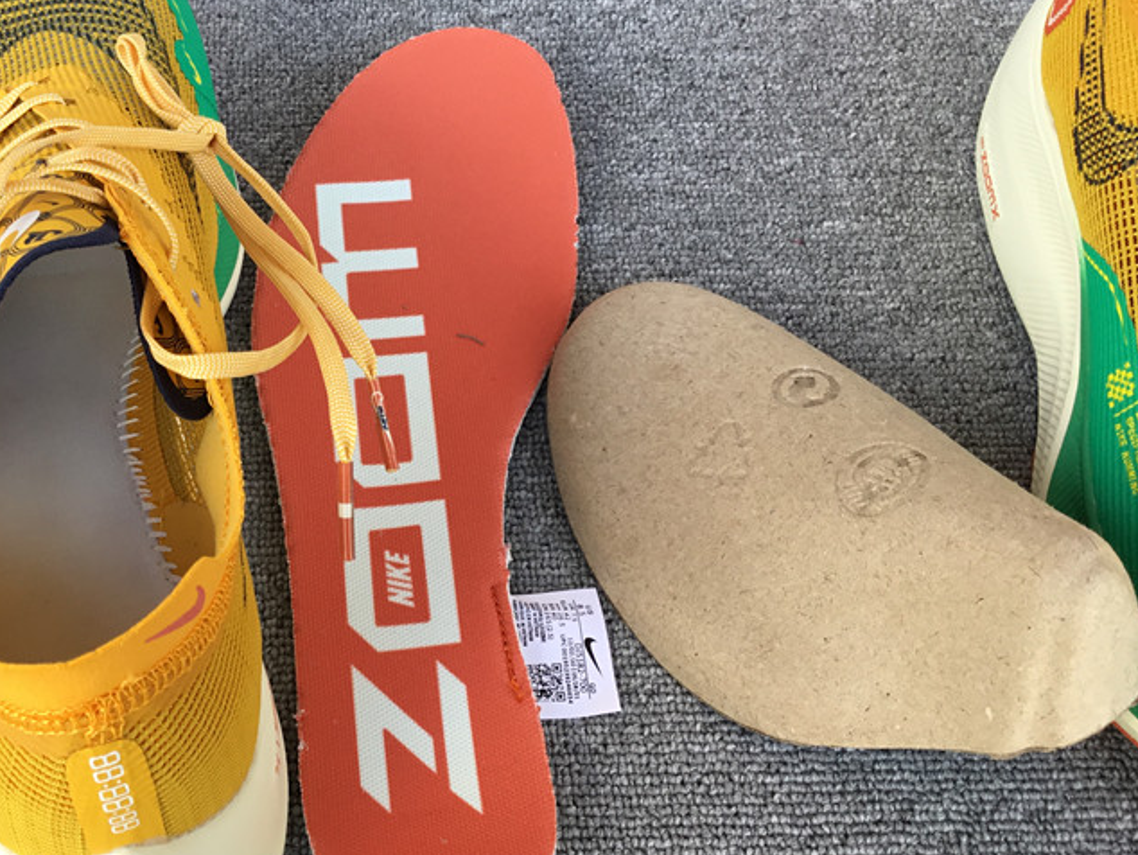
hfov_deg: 42.3
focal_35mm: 44
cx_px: 372
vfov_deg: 32.9
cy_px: 454
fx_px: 1447
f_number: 2.4
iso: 40
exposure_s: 1/120
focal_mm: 3.3
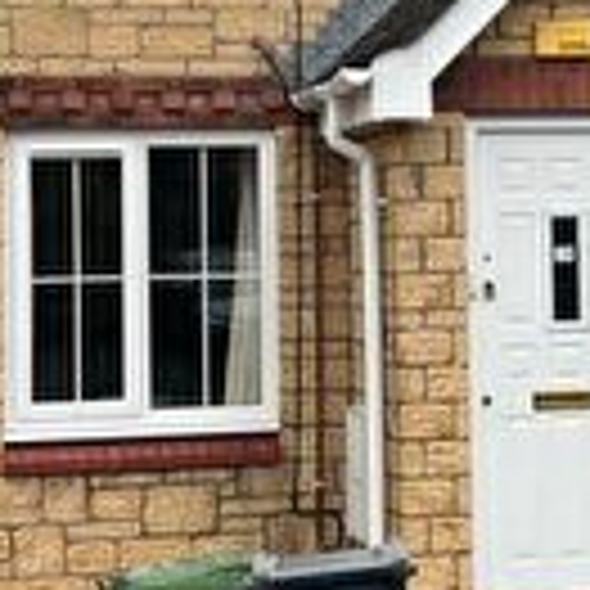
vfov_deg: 14.1
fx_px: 2372
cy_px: 146
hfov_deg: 14.1
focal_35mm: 123
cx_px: 491
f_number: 1.5
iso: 50
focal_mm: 5.7
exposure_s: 1/4115
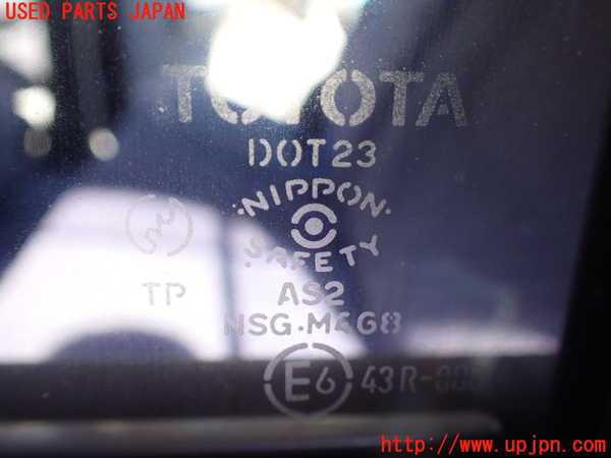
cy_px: 229
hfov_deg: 60.0
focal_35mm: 30
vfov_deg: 46.8
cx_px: 306
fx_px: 530
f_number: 2.3
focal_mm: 5.4
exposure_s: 1/125
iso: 200
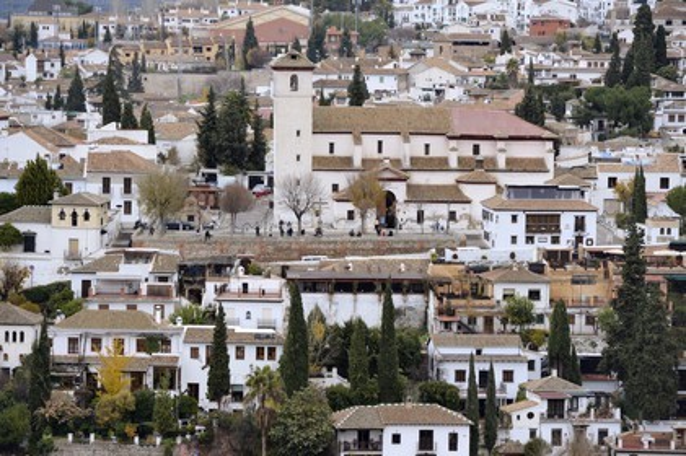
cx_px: 343
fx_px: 3522
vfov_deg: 7.4
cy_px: 228
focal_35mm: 185
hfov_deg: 11.1
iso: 400
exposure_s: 1/200
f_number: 6.3
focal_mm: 185
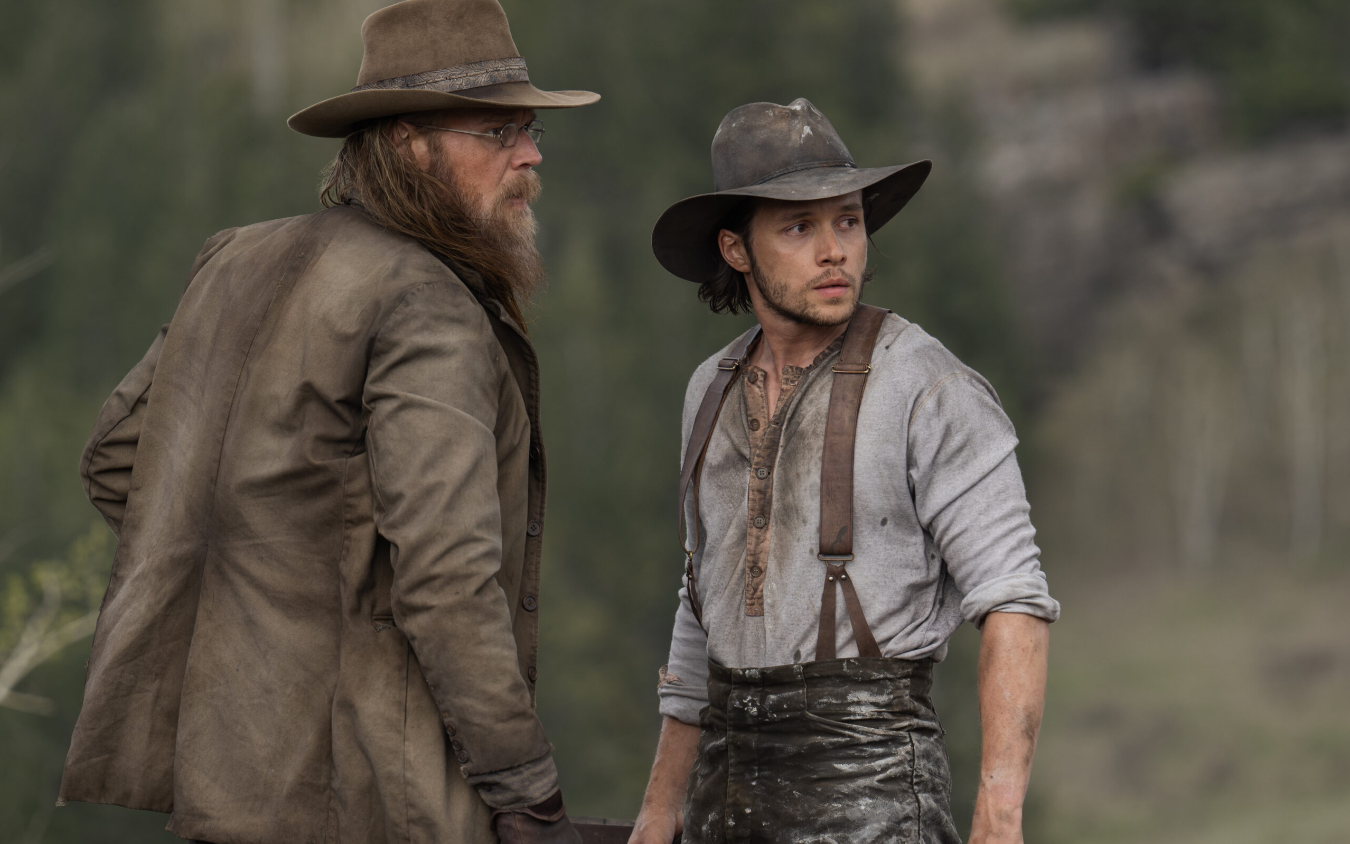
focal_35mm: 245
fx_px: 9013
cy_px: 413
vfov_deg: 5.4
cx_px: 675
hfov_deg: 8.6
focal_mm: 160
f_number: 3.2
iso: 80
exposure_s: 1/800
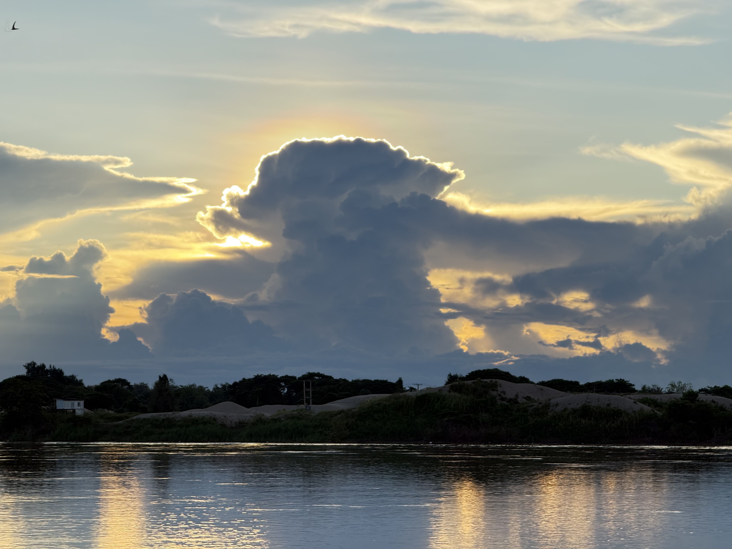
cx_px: 366
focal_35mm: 120
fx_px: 2538
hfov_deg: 16.4
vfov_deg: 12.3
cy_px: 274
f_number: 2.8
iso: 50
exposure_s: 1/428
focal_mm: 15.66
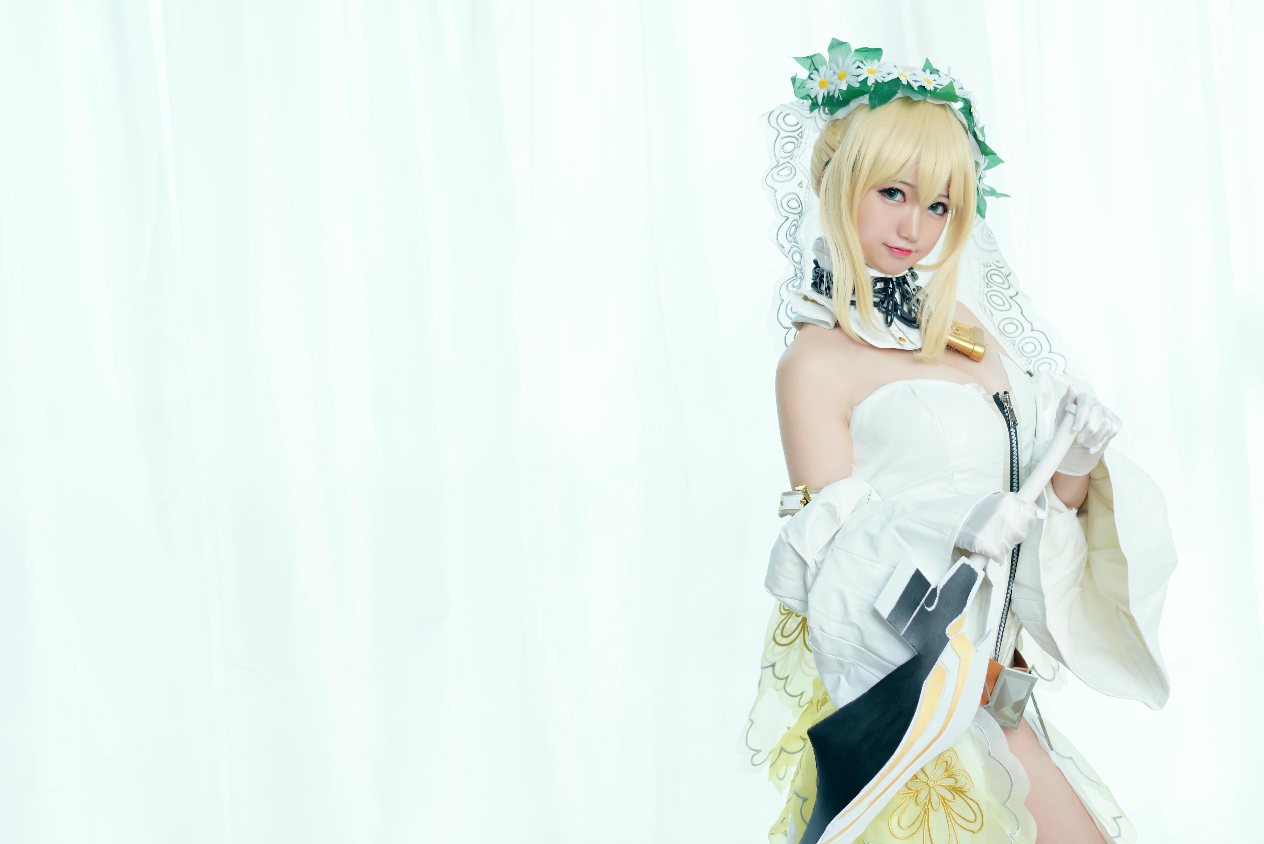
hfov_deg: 34.5
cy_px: 422
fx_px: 2037
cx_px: 632
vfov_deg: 23.4
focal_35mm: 58
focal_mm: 58
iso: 400
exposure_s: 1/160
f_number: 2.8
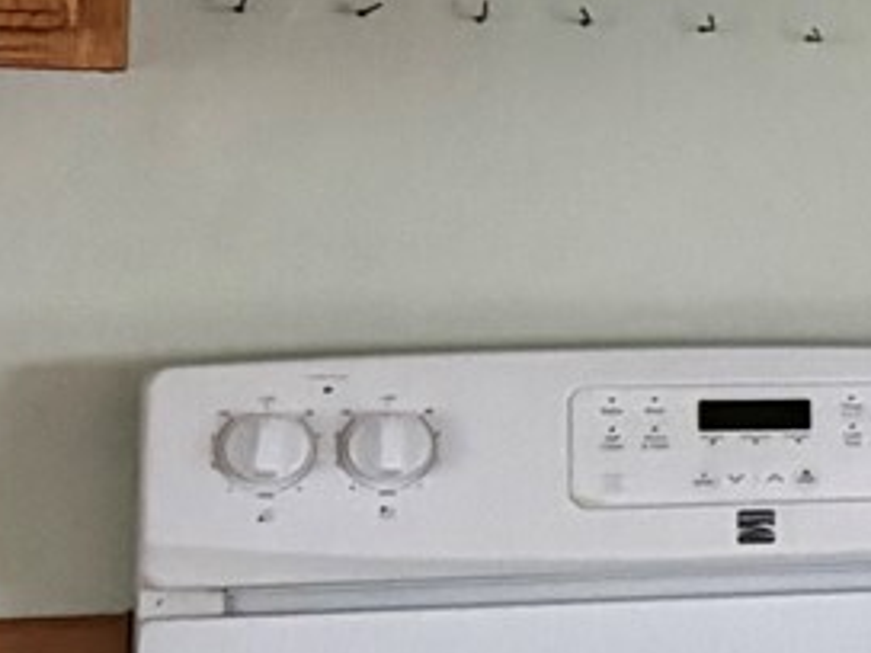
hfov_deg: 10.4
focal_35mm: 141
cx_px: 2527
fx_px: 3548
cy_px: 141
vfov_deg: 10.5
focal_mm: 6.76
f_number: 1.78
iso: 1000
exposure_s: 1/34
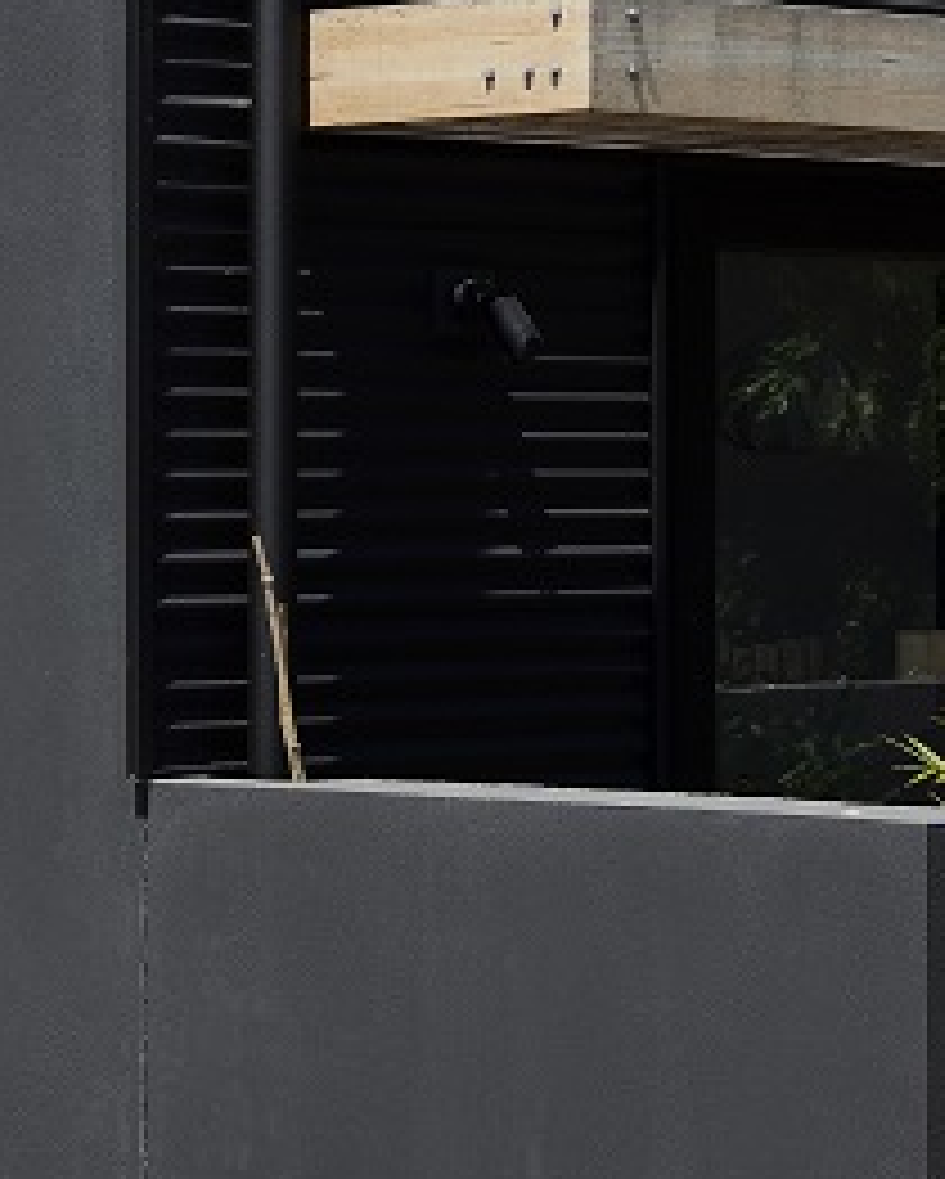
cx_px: 1336
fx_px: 4400
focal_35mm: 126
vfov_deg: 14.9
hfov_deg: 11.8
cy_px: -133
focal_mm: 35
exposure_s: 1/200
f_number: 11
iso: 100
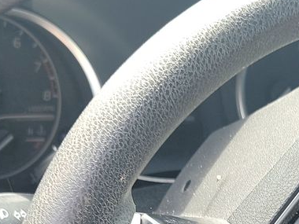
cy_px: 350
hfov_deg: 19.3
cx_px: 216
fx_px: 872
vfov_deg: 13.7
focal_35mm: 101
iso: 56
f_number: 1.8
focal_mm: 6.7
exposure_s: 1/59
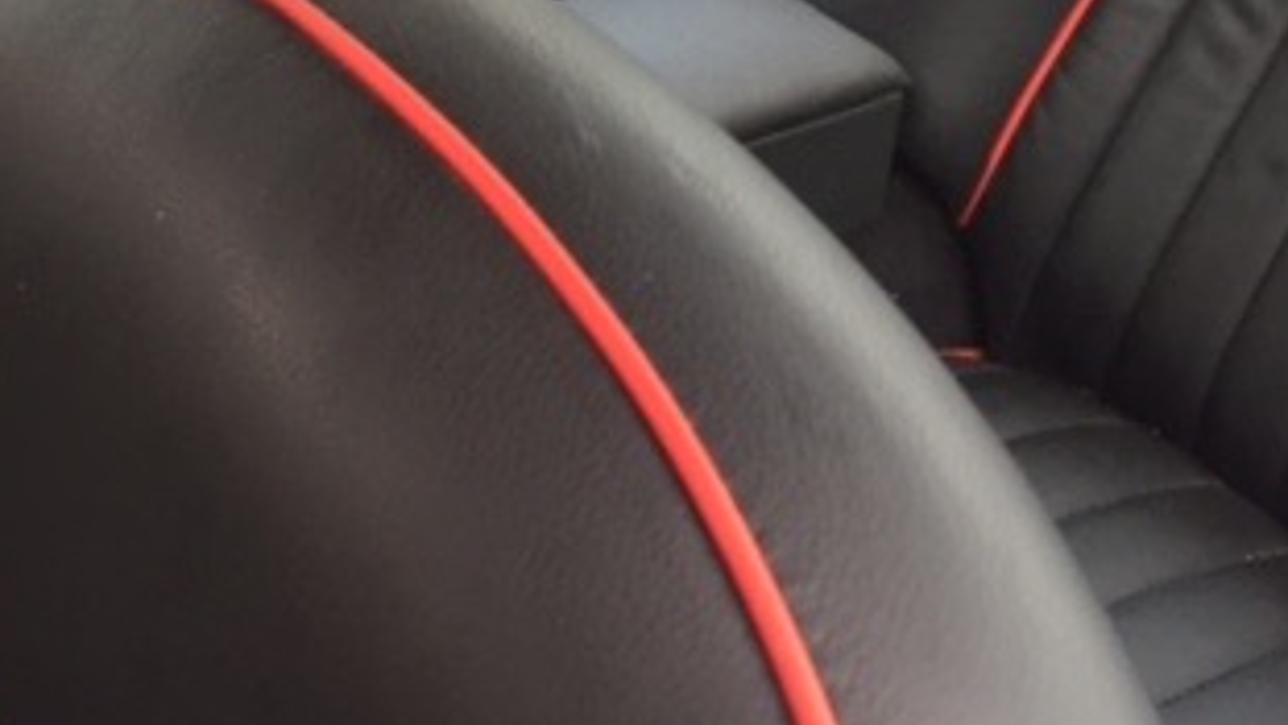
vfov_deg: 17.8
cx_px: 215
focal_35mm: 65
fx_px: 2220
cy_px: -112
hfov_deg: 31.3
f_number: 2.2
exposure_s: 1/33
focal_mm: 4.15
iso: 64
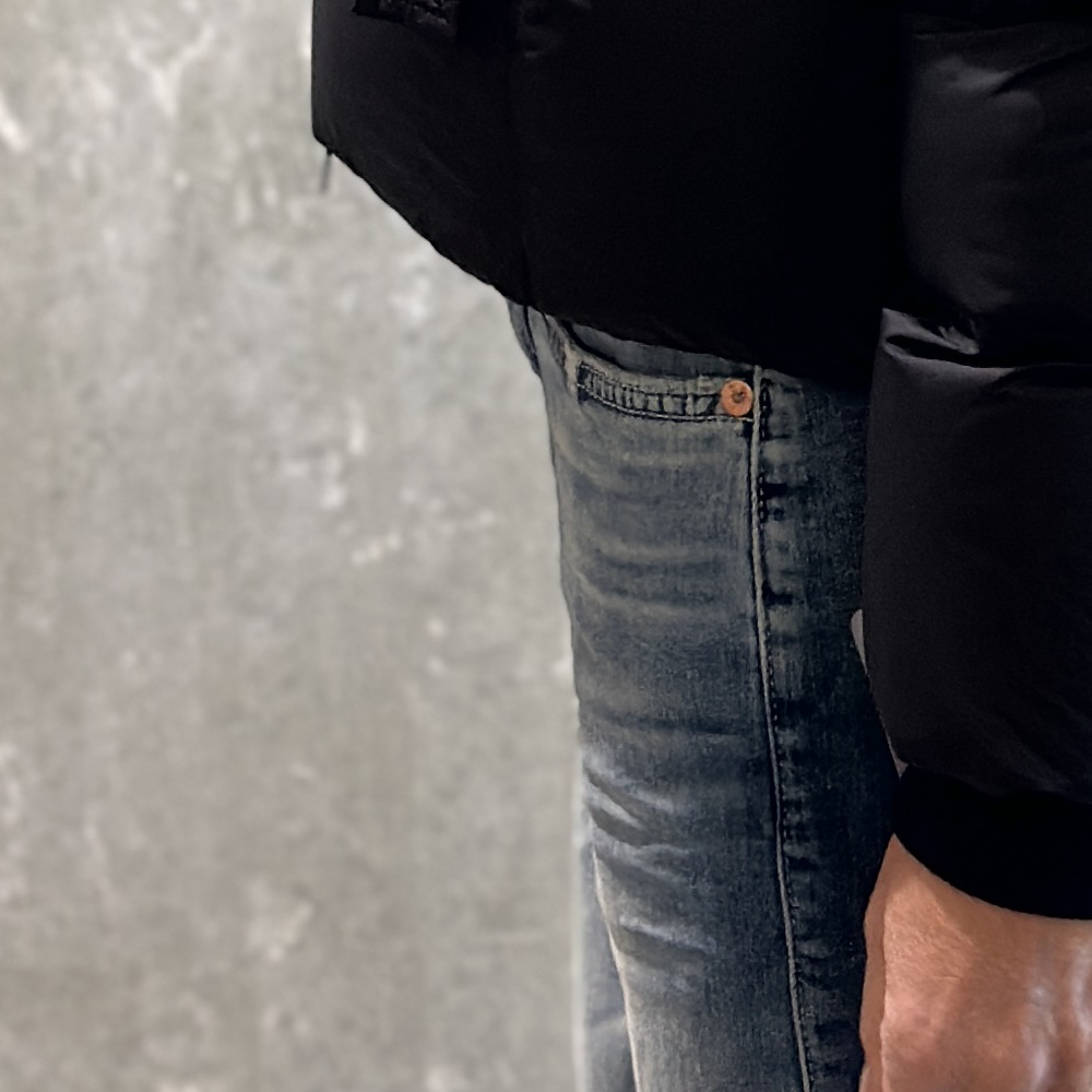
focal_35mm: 171
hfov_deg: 10.2
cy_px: -963
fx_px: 6103
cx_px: 883
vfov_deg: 9.6
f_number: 1.78
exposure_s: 1/100
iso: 160
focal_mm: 6.86
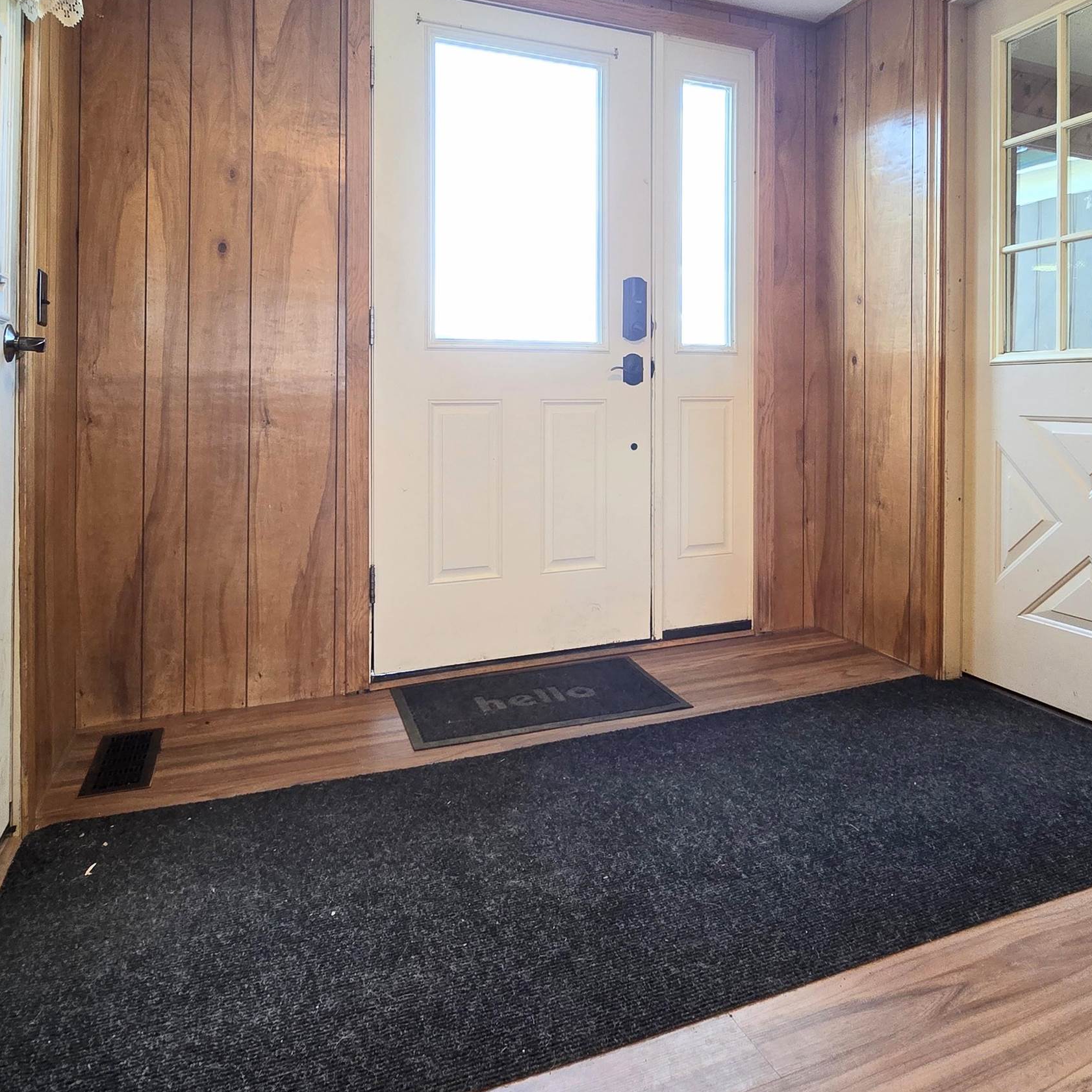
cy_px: 399
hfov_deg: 72.1
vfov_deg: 70.8
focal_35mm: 21
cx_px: 581
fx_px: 749
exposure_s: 1/60
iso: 125
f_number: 2.2
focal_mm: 2.2
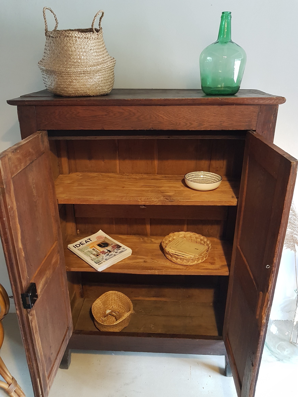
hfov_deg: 53.1
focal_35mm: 26
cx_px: 149
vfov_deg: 67.3
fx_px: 298
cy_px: 198
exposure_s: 1/17
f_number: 1.7
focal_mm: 4.2
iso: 200
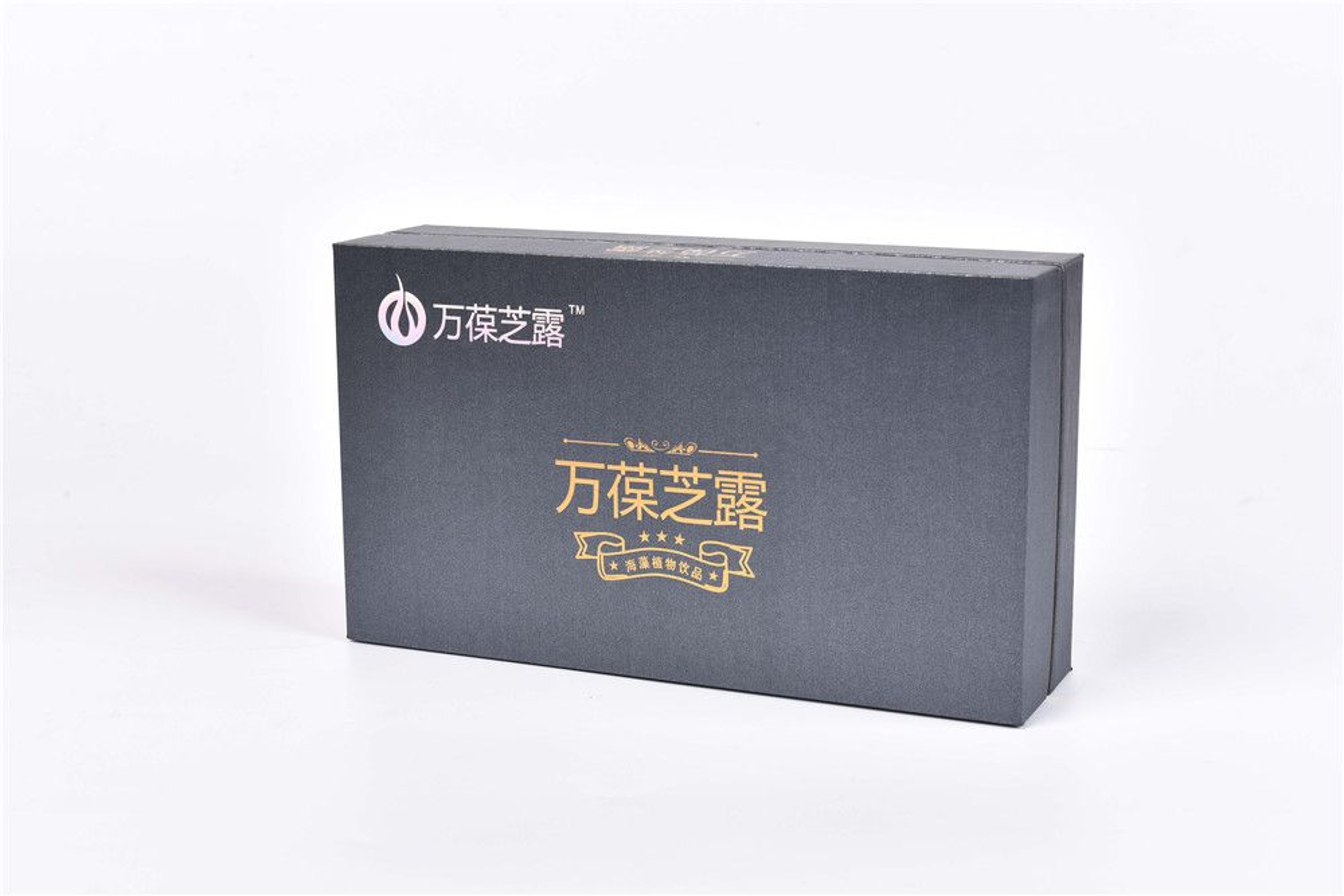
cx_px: 672
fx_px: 2240
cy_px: 448
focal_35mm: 60
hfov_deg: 33.4
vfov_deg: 22.6
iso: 160
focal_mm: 60
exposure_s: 1/125
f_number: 13
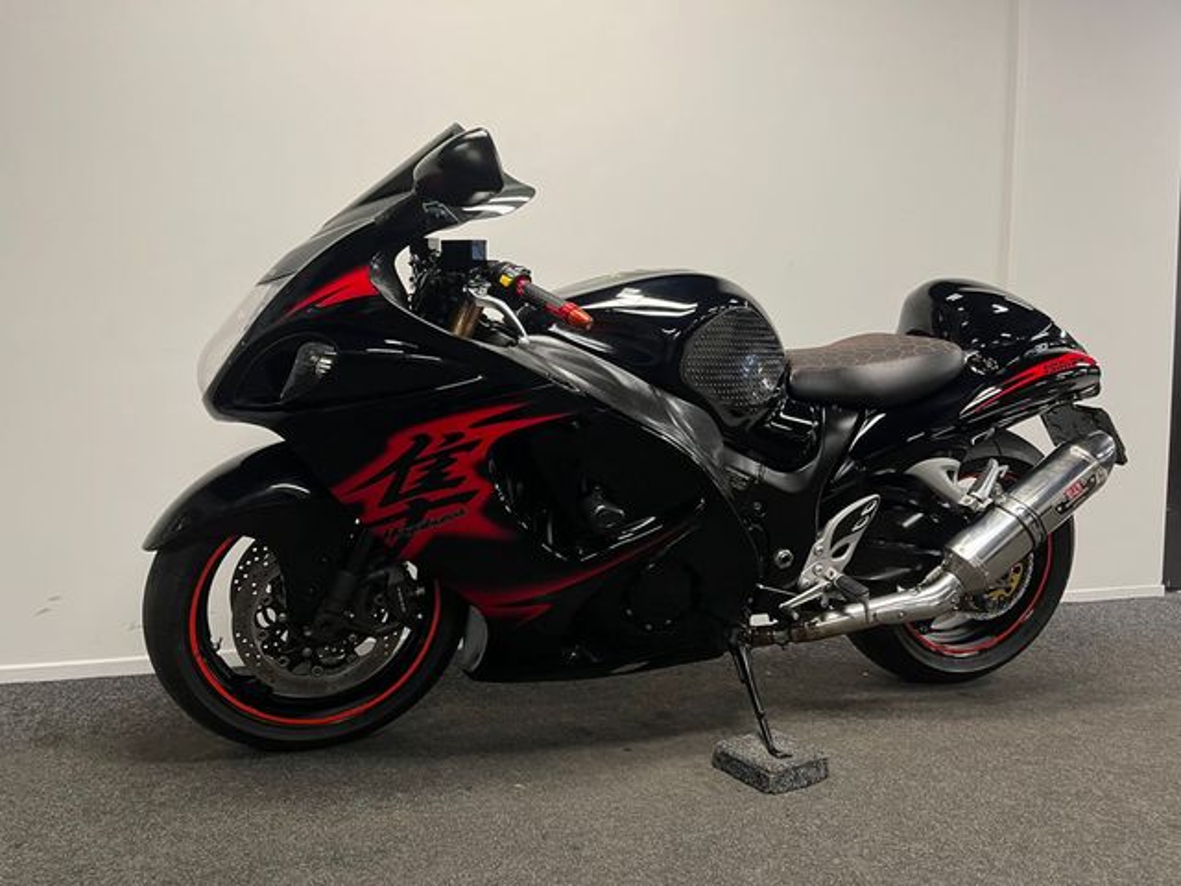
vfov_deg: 53.1
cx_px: 590
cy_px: 443
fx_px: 887
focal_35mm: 26
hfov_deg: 67.3
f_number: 1.6
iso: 100
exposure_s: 1/50
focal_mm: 5.1
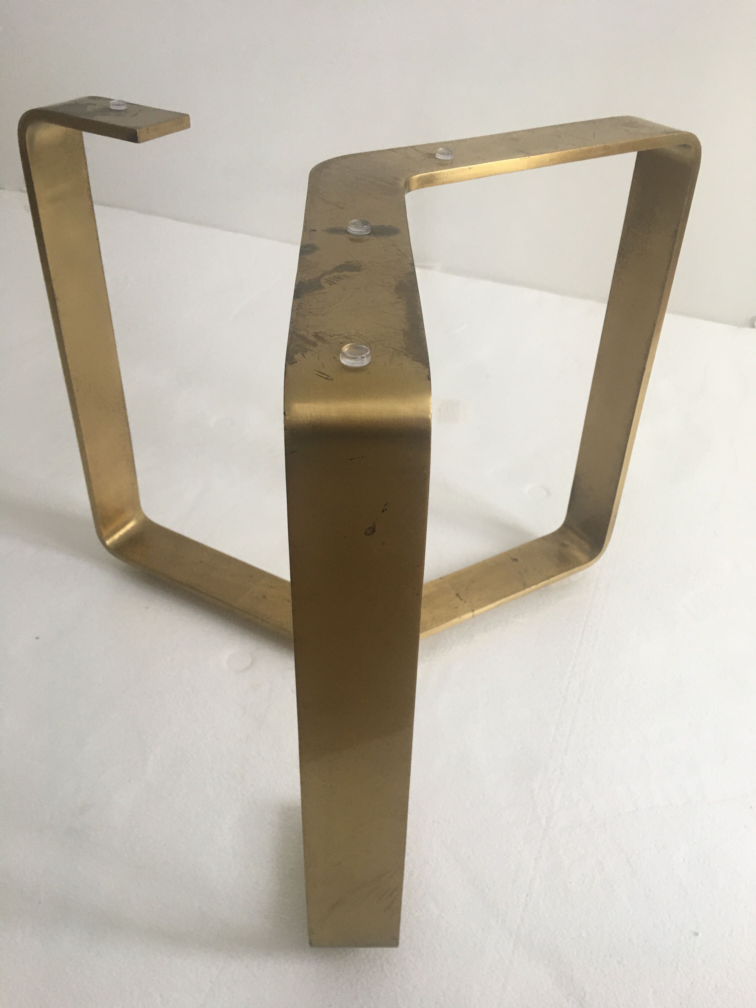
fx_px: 844
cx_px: 378
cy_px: 504
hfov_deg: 48.2
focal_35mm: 29
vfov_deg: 61.7
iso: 50
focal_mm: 4.15
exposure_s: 1/33
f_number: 2.2
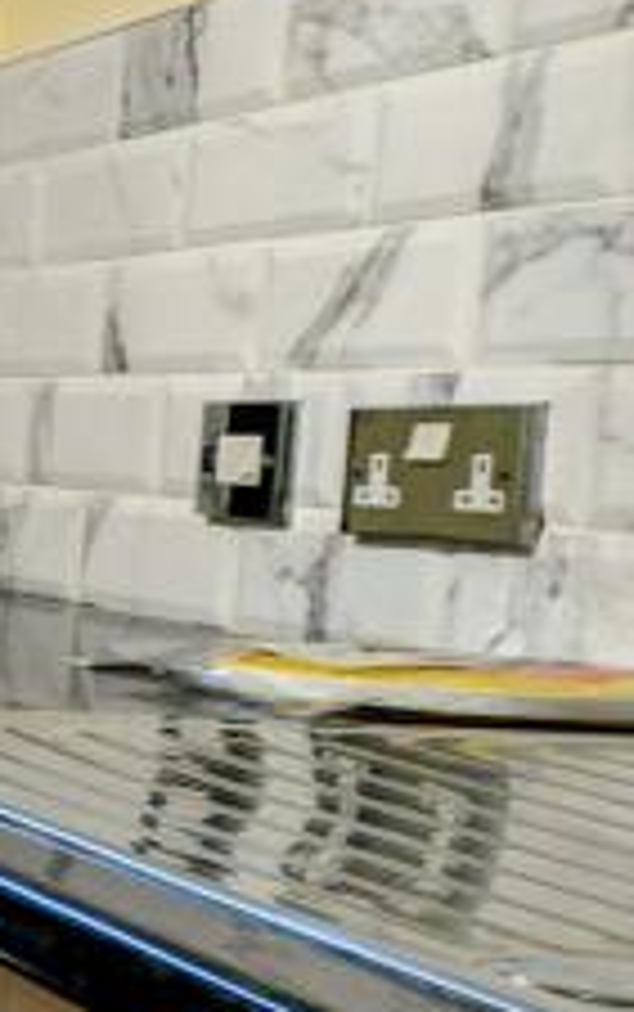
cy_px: 587
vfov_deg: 35.0
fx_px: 1600
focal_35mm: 58
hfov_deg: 9.8
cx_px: -1524
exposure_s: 1/31.2
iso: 42
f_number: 1.95
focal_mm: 2.23
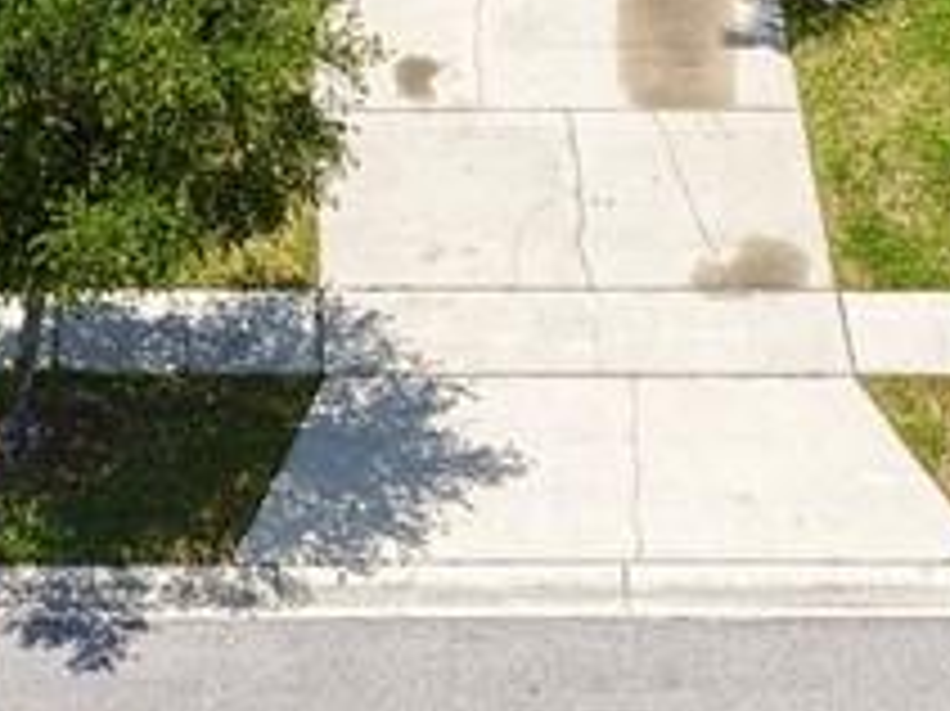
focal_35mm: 182
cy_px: -1264
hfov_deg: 10.9
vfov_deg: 7.4
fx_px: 4992
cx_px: 293
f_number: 1.8
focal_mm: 8.67
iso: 130
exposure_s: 1/3200
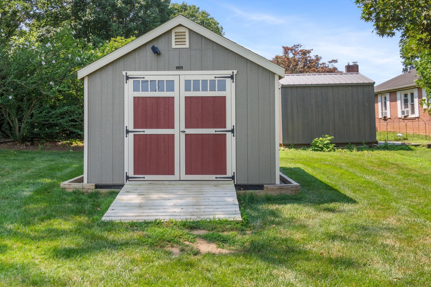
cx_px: 184
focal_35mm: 38
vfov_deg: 34.9
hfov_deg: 50.5
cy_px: 110
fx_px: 455
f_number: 9
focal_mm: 20
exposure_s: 1/200
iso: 320
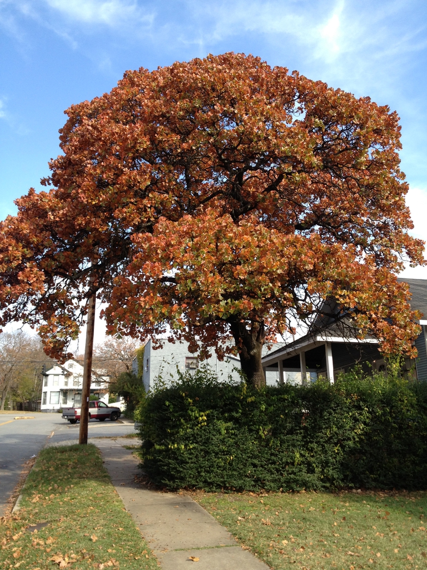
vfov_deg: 52.6
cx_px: 214
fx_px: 576
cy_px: 285
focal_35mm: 35
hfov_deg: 40.7
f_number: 2.4
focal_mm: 4.28
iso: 64
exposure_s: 1/557
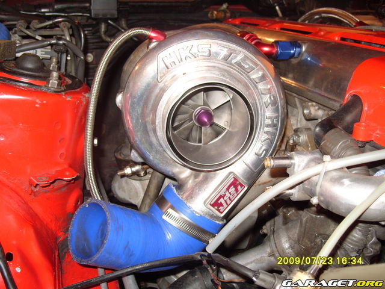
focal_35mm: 35
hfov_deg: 52.6
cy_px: 144
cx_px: 192
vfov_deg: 40.7
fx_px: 389
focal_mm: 7.8
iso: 100
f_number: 2.8
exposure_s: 1/45
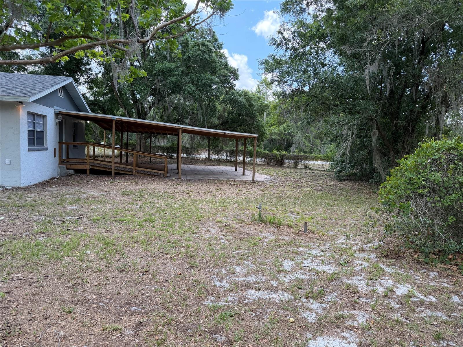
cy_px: 174
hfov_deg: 71.6
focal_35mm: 24
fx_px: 321
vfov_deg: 56.8
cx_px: 232
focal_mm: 6.76
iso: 100
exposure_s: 1/757
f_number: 1.78
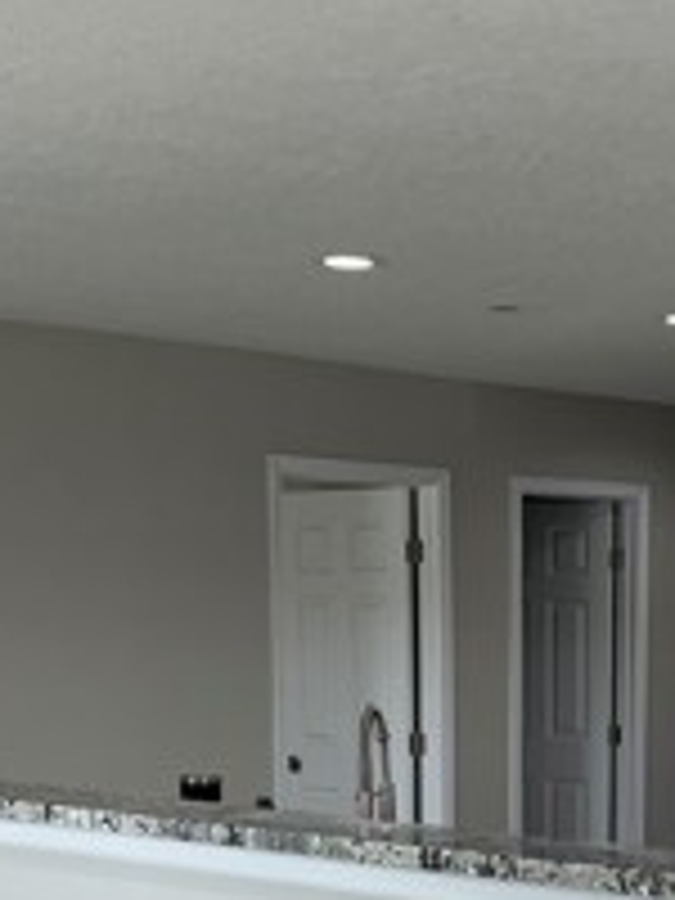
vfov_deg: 22.2
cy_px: 999
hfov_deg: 17.5
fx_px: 2158
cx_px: 590
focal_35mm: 83
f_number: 1.5
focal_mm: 5.7
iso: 40
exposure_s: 1/120
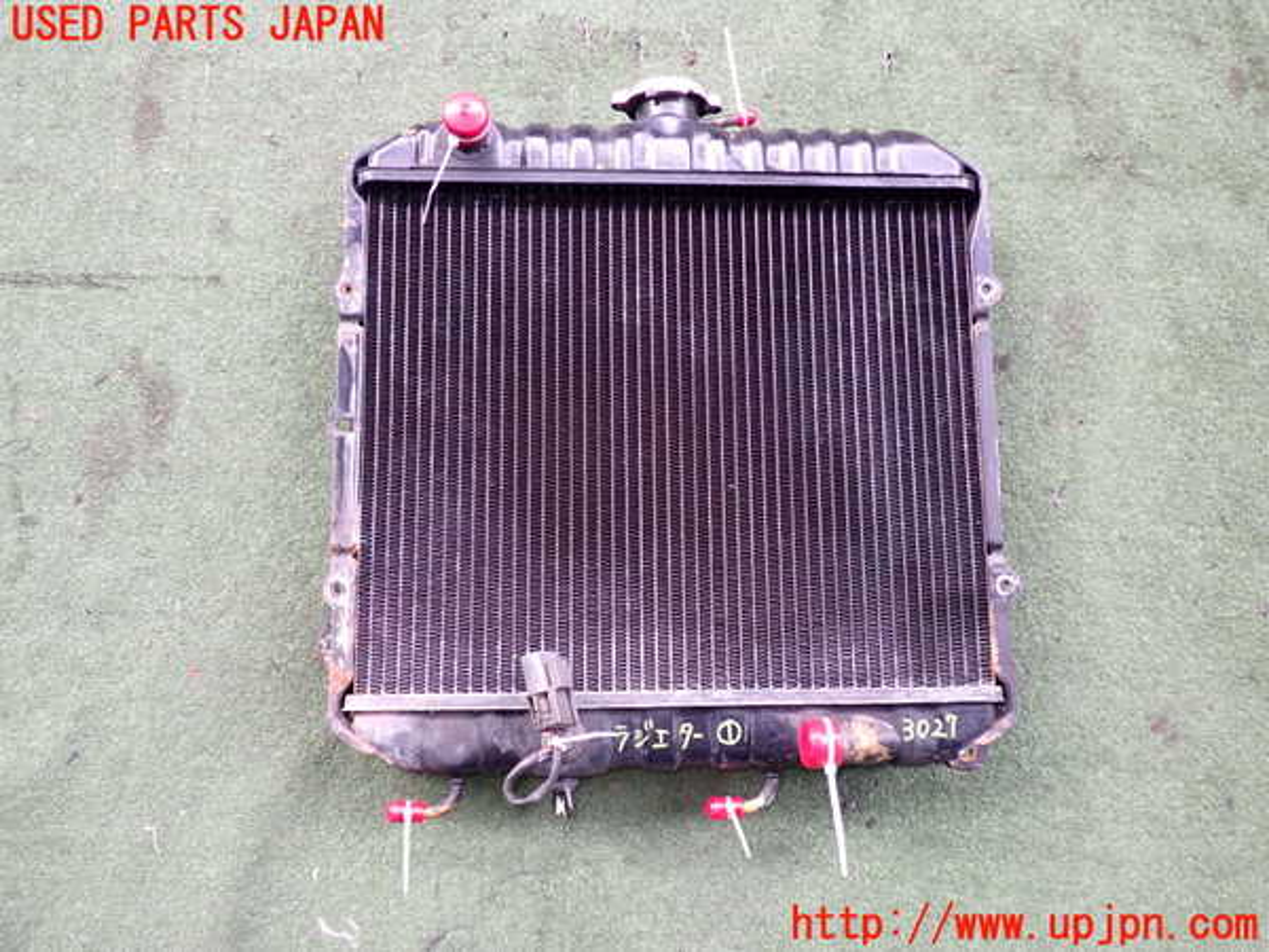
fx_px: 1100
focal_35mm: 30
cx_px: 634
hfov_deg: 60.0
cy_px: 476
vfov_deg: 46.8
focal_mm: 5.4
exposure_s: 1/80
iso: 200
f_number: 2.3
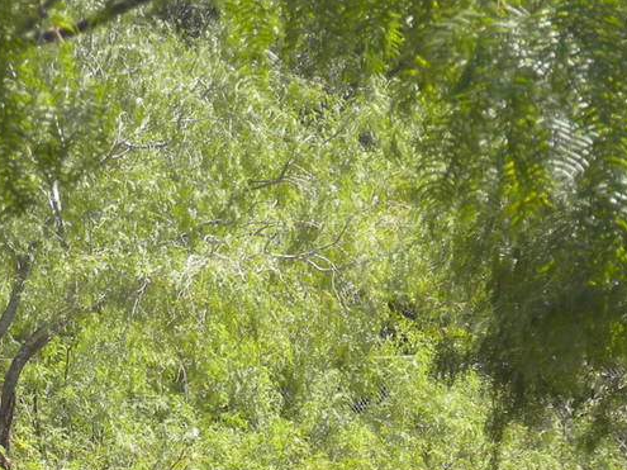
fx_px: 6972
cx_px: -76
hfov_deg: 5.1
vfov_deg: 3.8
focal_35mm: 385
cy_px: 676
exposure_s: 1/216
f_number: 5.1
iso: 90
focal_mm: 21
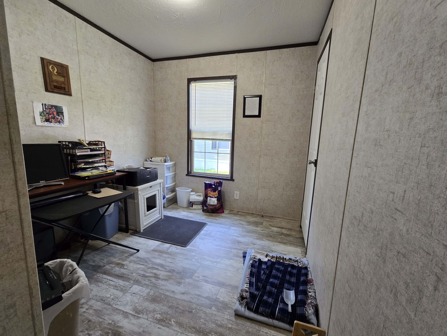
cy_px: 168
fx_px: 168
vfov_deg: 89.9
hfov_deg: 106.2
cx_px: 224
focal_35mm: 13
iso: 125
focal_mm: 2.2
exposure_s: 1/60
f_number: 2.2
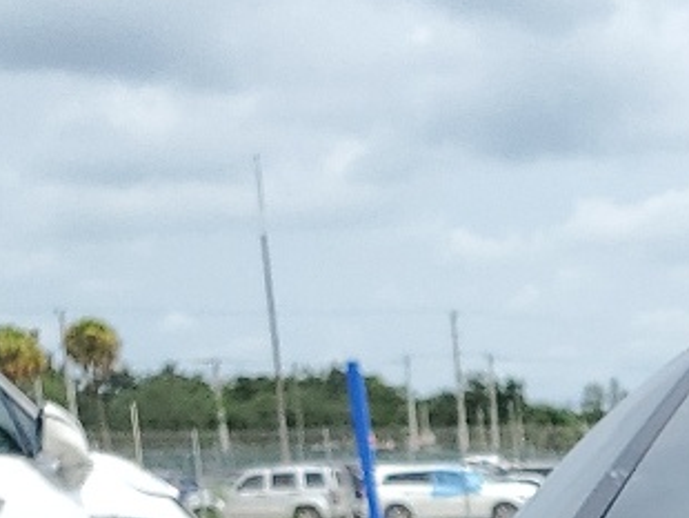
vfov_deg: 9.9
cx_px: 1431
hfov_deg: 12.7
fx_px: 2669
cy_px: 1185
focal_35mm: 134
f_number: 1.5
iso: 50
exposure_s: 1/3333
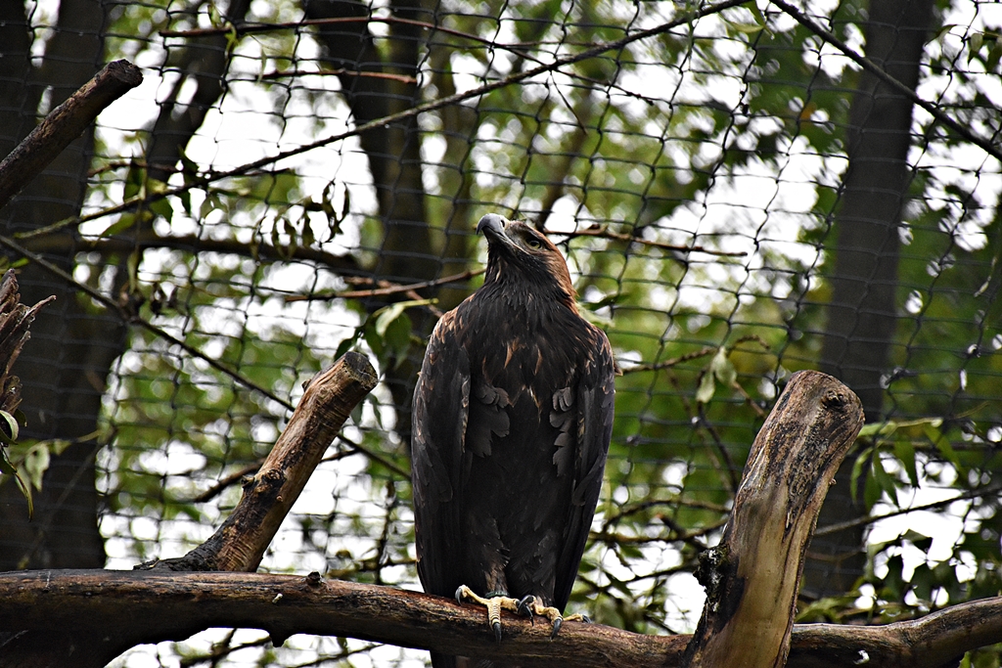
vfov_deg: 6.5
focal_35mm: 210
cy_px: 334
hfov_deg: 9.8
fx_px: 5845
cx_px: 501
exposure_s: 1/500
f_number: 5.6
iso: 3200
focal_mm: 140
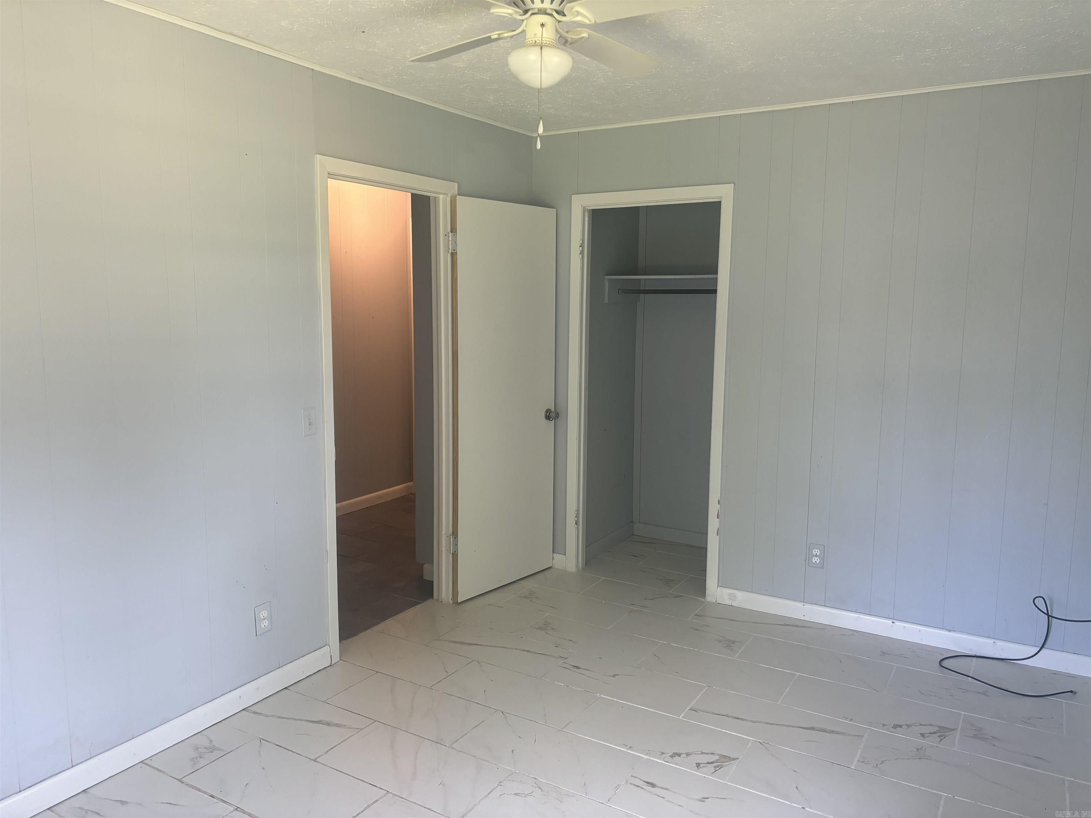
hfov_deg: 67.3
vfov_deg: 53.1
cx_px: 546
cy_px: 409
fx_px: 819
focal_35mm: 26
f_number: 1.6
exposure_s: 1/114
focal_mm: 5.96
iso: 125
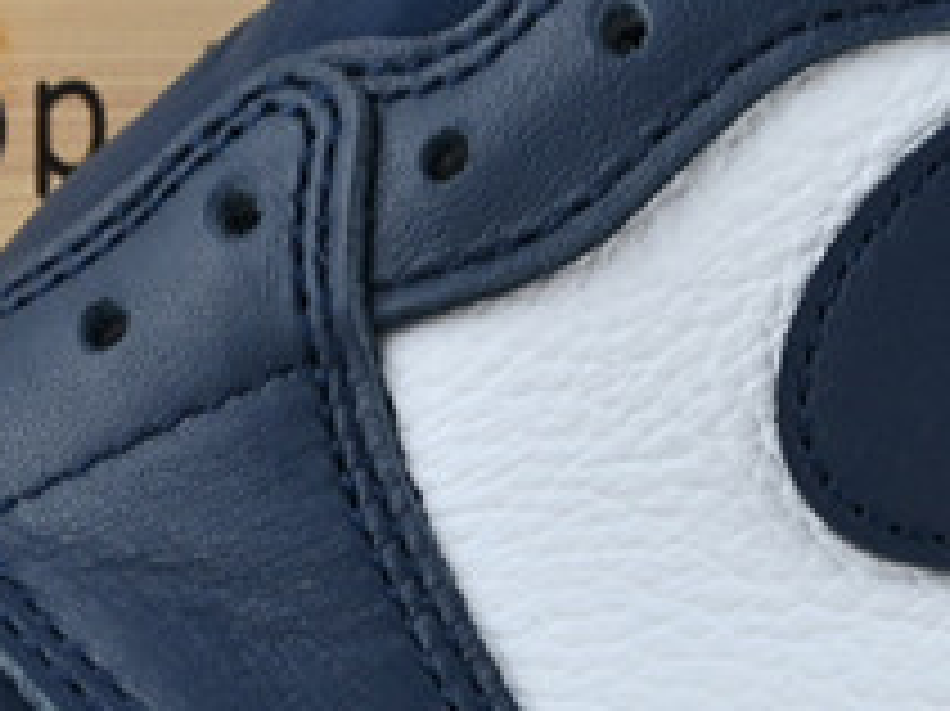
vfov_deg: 5.9
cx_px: 590
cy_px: 387
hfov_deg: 7.9
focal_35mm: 250
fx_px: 6860
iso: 100
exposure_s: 1/30
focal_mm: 30.5
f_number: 7.1
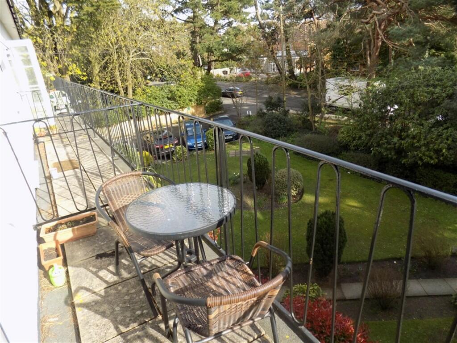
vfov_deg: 58.9
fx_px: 304
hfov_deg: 73.9
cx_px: 228
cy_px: 172
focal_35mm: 23
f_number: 3.1
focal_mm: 4
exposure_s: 1/250
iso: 80
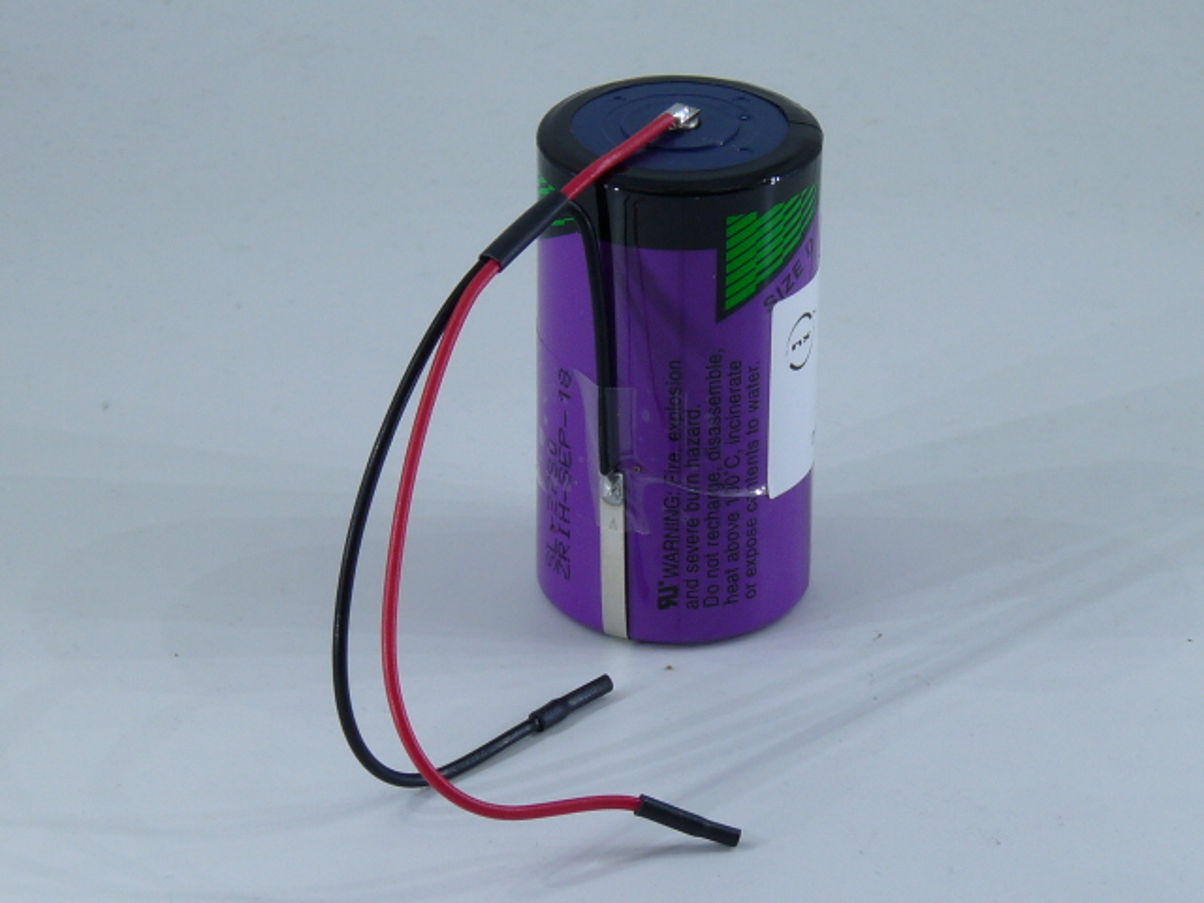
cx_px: 602
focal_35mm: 160
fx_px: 5565
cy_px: 452
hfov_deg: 12.3
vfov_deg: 9.3
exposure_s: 1/200
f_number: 4.5
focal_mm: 16.1
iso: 100
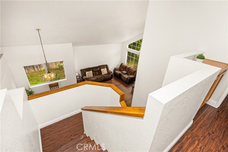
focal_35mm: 16
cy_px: 76
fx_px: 105
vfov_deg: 72.1
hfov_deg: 95.0
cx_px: 114
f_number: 5.6
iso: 125
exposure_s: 1/8
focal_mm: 16.5
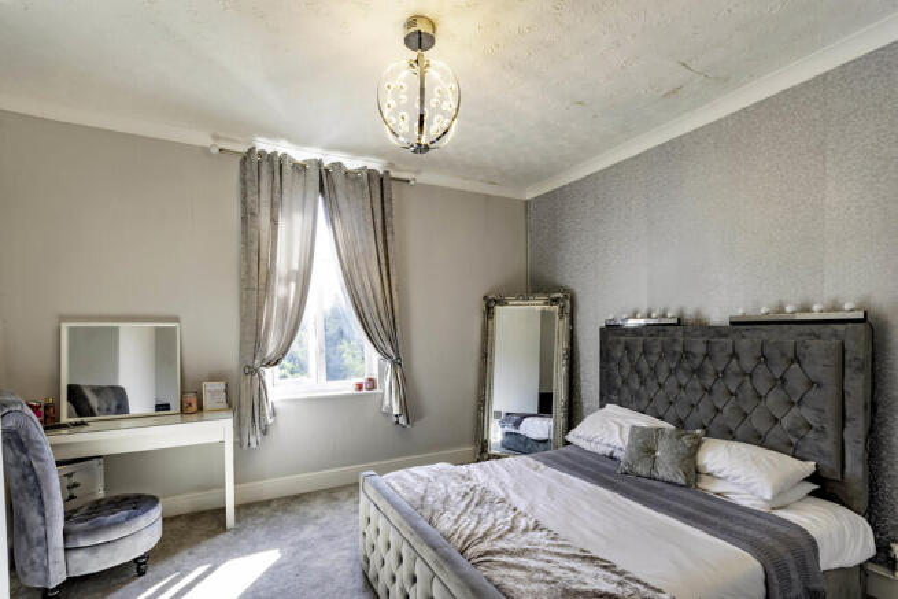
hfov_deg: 100.4
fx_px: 374
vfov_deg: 77.4
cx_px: 449
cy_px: 300
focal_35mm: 15
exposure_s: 1/13
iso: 100
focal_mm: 10
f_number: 8
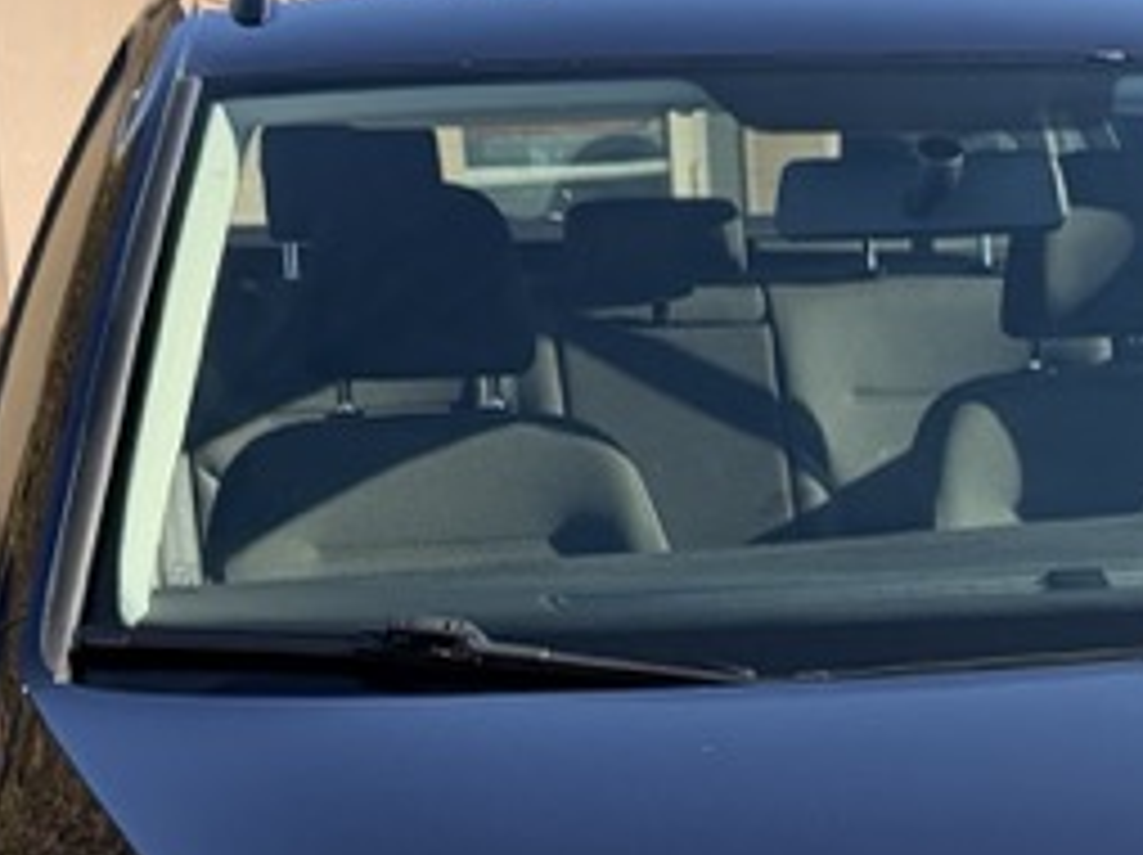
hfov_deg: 15.7
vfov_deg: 12.0
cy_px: 981
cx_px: 1350
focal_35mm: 121
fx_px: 3992
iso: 100
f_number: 1.78
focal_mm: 6.76
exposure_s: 1/1812
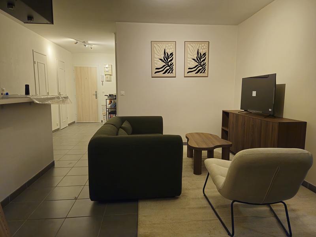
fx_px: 210
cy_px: 118
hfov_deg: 73.9
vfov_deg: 58.9
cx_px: 158
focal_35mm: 23
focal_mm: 5.4
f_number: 1.8
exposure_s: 1/50
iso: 250
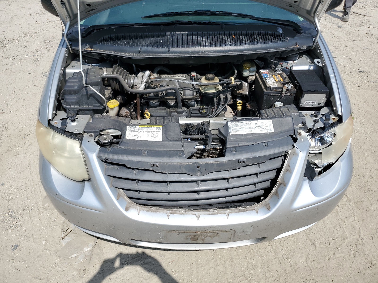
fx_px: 284
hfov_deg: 67.3
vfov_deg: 53.1
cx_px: 189
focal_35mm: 26
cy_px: 142
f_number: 1.5
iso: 50
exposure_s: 1/3333
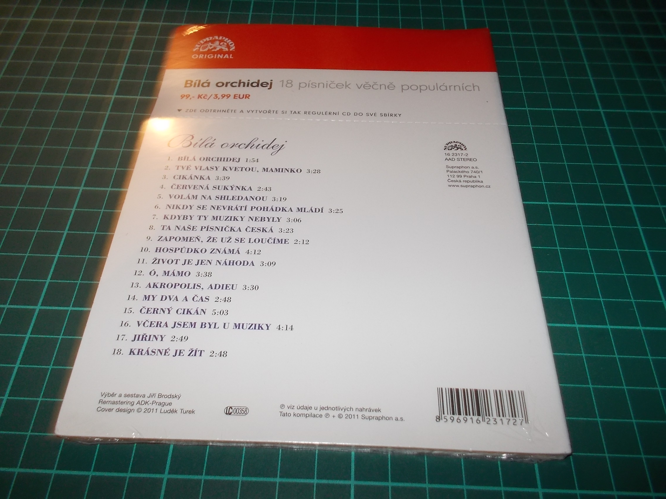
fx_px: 558
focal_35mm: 29
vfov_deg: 48.2
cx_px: 333
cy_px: 250
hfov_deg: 61.7
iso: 200
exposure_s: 1/30
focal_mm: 4.1
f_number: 3.3
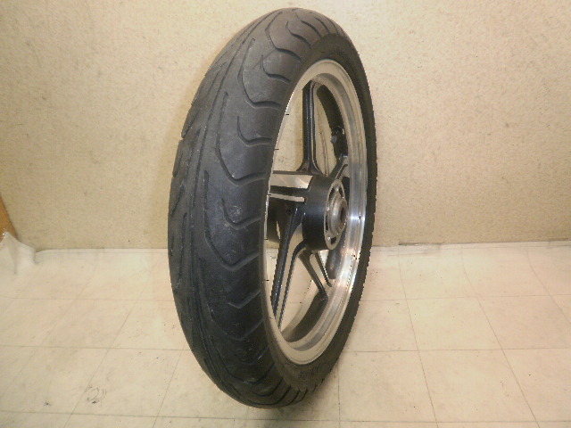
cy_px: 214
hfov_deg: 67.3
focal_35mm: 26
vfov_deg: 53.1
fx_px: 429
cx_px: 286
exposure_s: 1/60
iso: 100
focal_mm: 4.65
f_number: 2.6
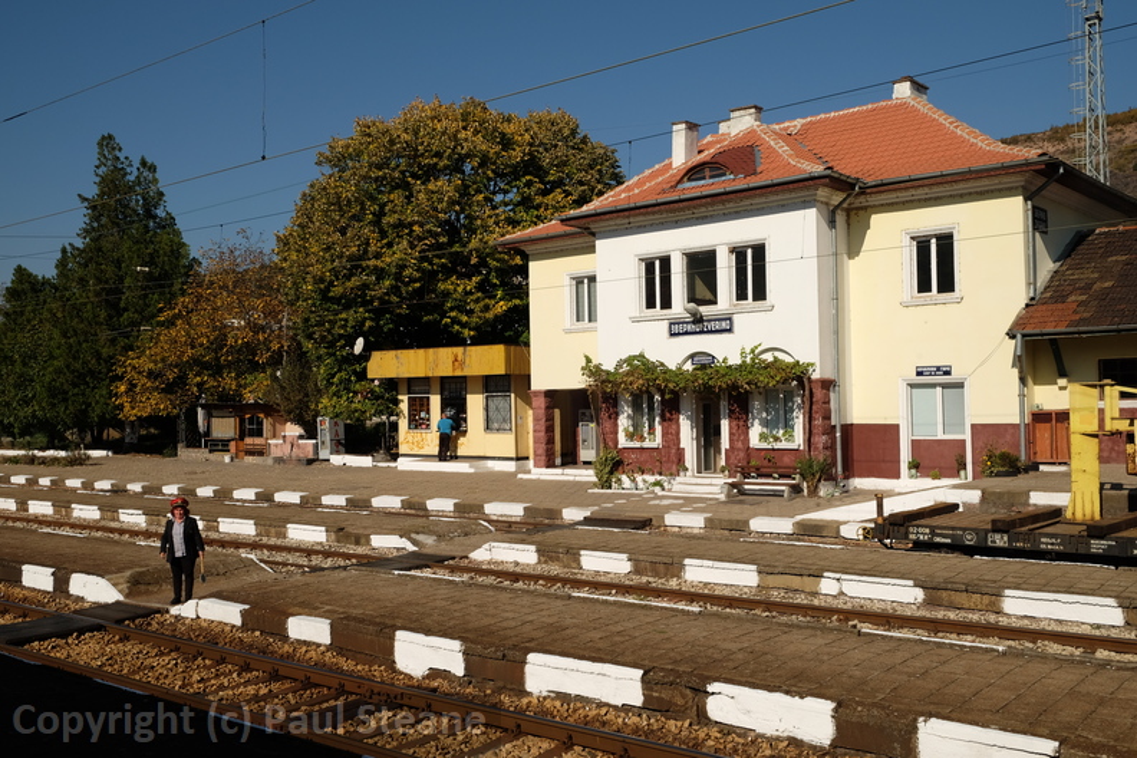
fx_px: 1011
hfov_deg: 58.7
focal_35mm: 32
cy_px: 379
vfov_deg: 41.1
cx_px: 568
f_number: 10
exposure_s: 1/400
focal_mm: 21.4
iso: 200
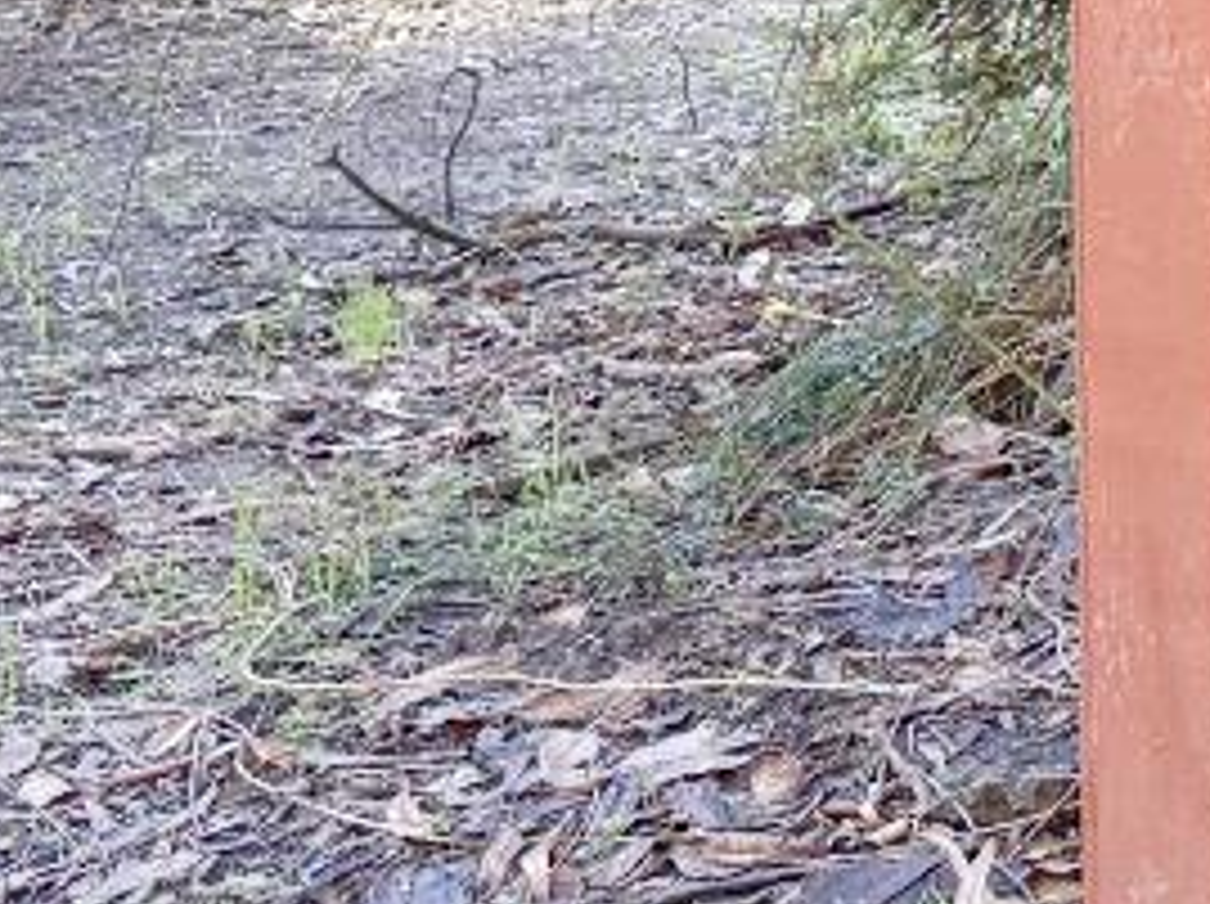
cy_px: -515
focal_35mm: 134
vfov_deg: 10.6
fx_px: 4678
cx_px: 2816
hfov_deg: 12.1
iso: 160
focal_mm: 6.76
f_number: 1.78
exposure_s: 1/234
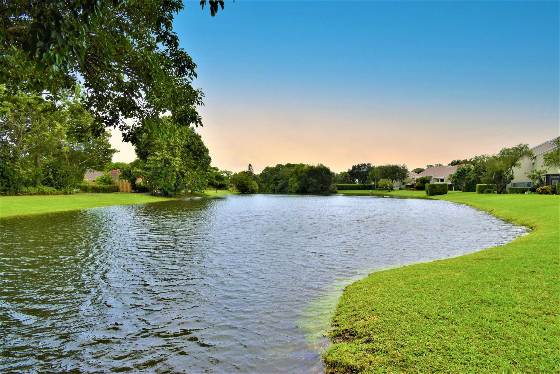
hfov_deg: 95.0
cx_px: 280
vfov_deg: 72.0
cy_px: 187
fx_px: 257
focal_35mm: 16
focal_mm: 11
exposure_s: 1/500
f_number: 11
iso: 220
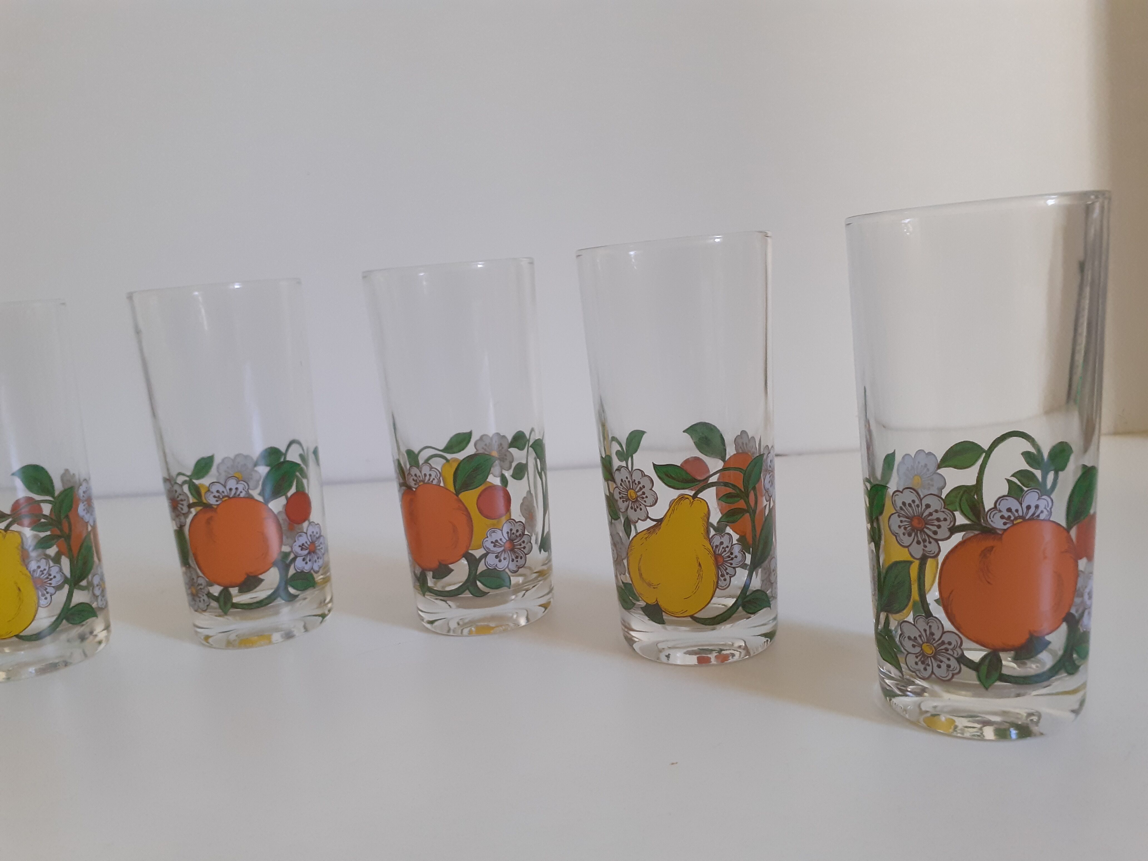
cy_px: 430
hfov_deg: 65.3
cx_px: 574
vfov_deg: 51.4
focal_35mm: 27
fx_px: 895
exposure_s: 1/50
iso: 160
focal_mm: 3.6
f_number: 1.9
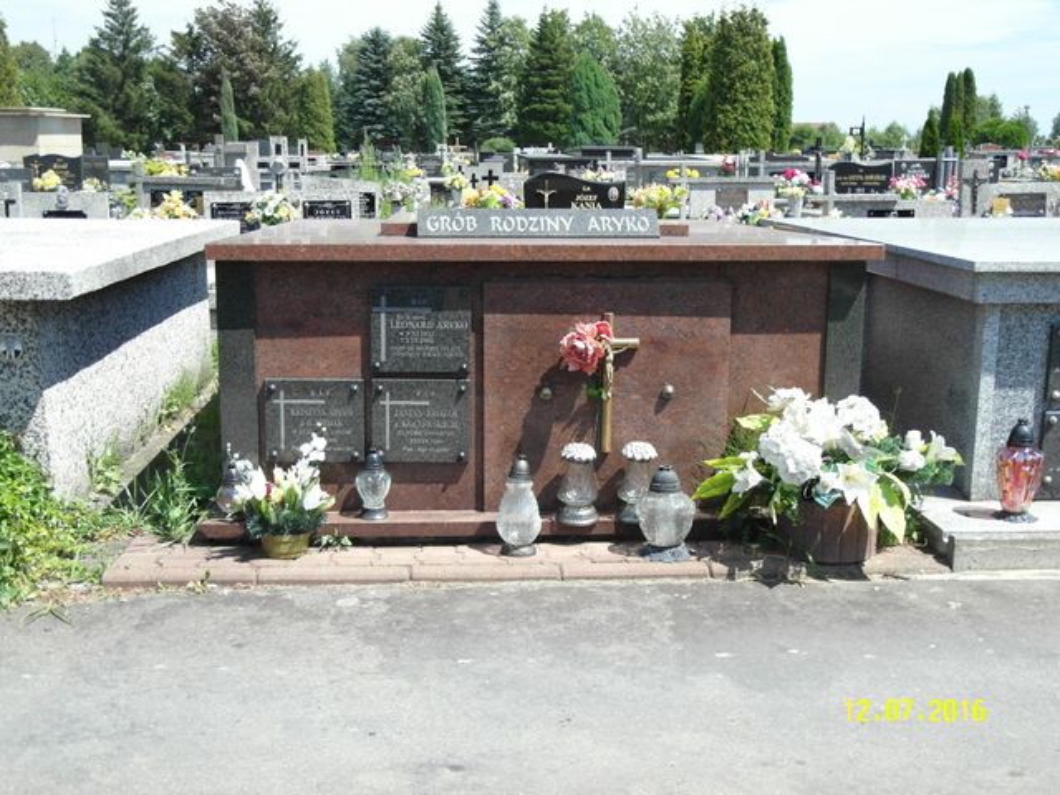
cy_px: 398
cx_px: 530
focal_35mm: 42
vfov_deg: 34.3
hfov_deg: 44.8
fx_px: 1286
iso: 80
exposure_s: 1/1500
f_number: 2.1
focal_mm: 9.1
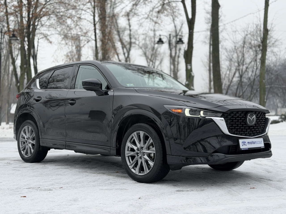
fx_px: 397
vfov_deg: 30.3
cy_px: 107
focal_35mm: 48
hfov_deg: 39.7
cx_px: 143
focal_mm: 6.76
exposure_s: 1/693
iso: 64
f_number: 1.78
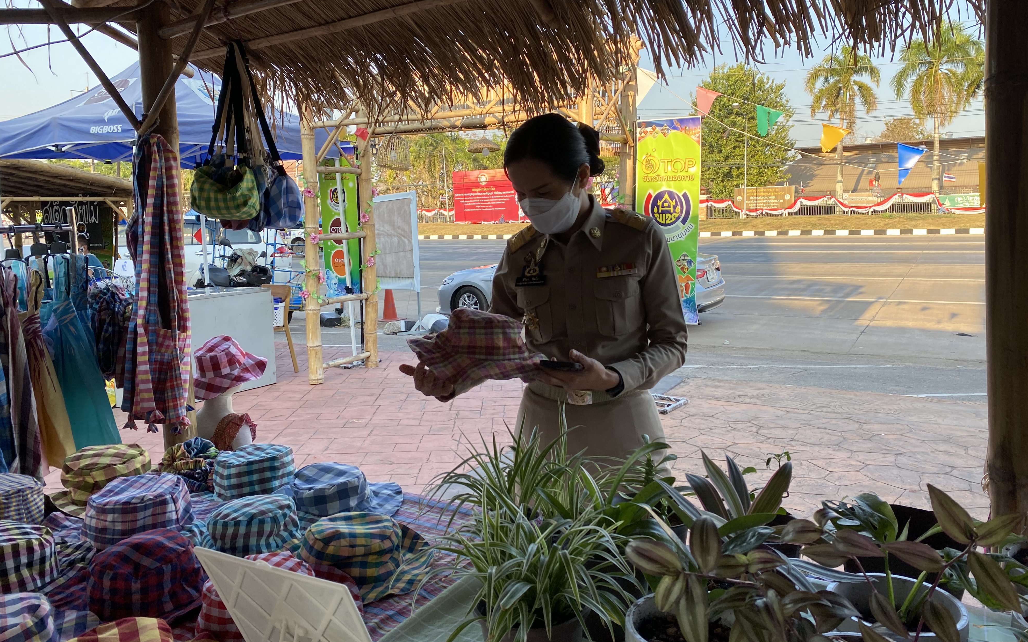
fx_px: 784
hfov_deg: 66.5
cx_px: 511
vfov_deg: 44.5
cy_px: 291
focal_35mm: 28
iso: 32
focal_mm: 4.25
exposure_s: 1/376
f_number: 1.8
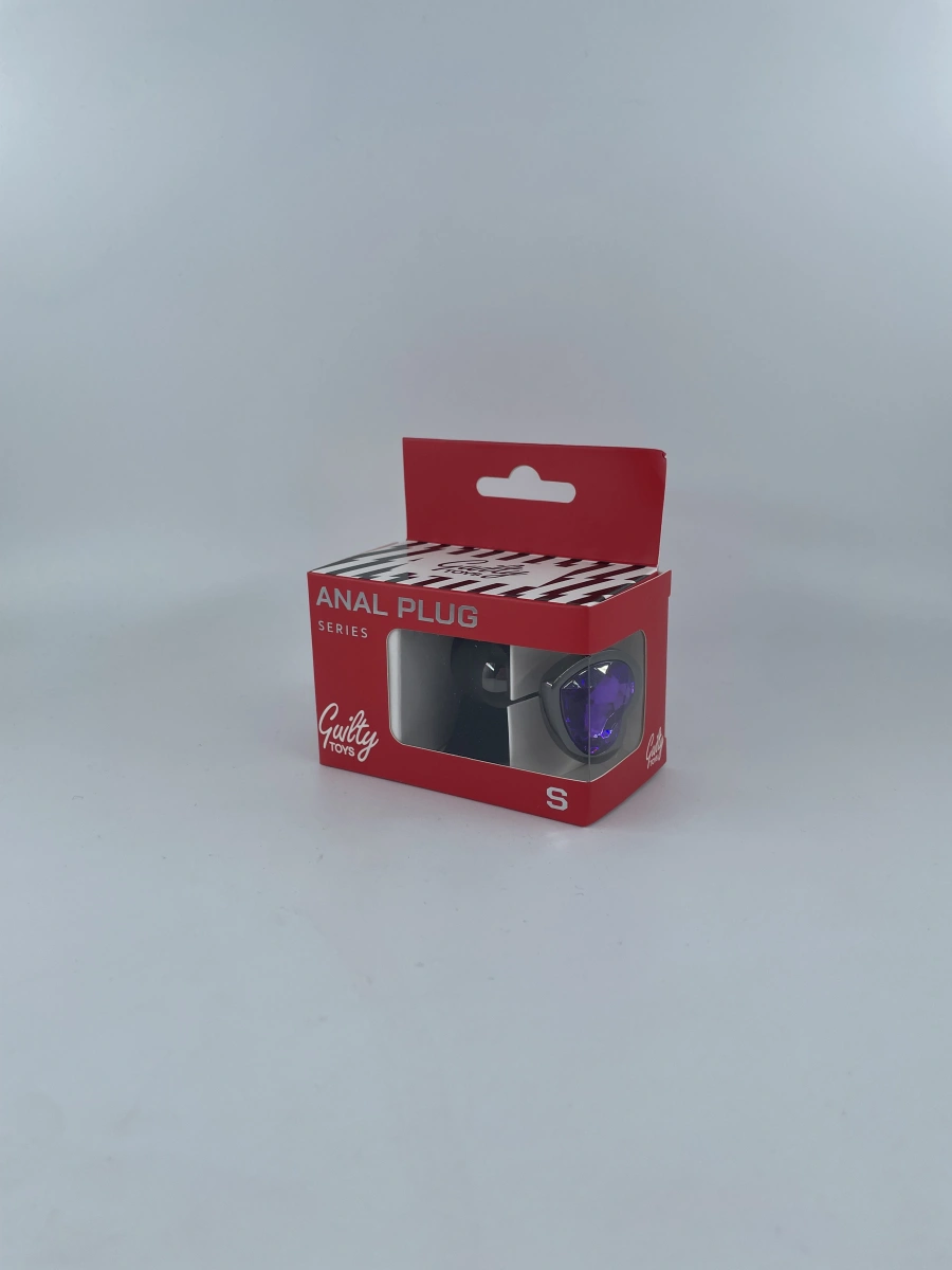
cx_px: 476
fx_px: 953
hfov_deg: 53.1
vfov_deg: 67.3
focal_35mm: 26
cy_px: 635
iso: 32
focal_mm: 4.2
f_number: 1.6
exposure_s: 1/1984
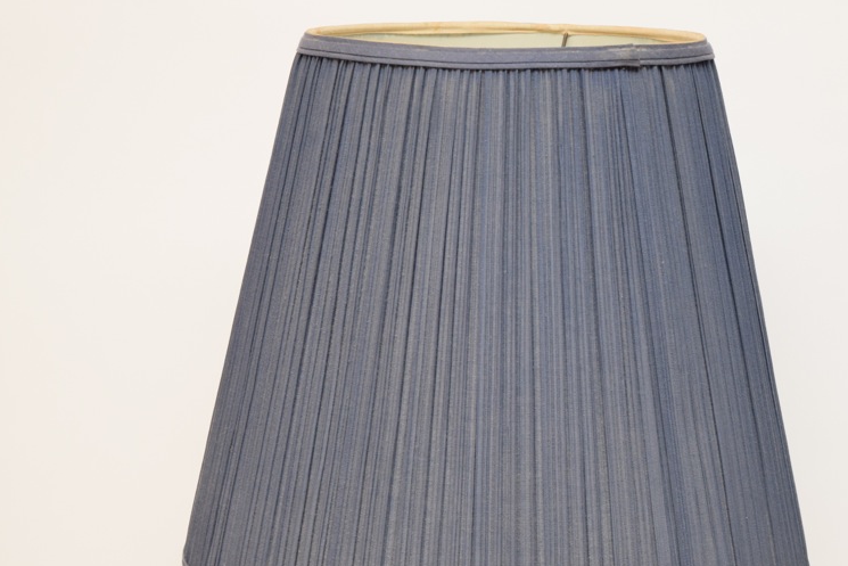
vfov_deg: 12.4
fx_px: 2607
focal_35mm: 111
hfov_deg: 18.5
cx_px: 471
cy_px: 322
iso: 1100
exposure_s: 1/60
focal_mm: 55
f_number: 5.6
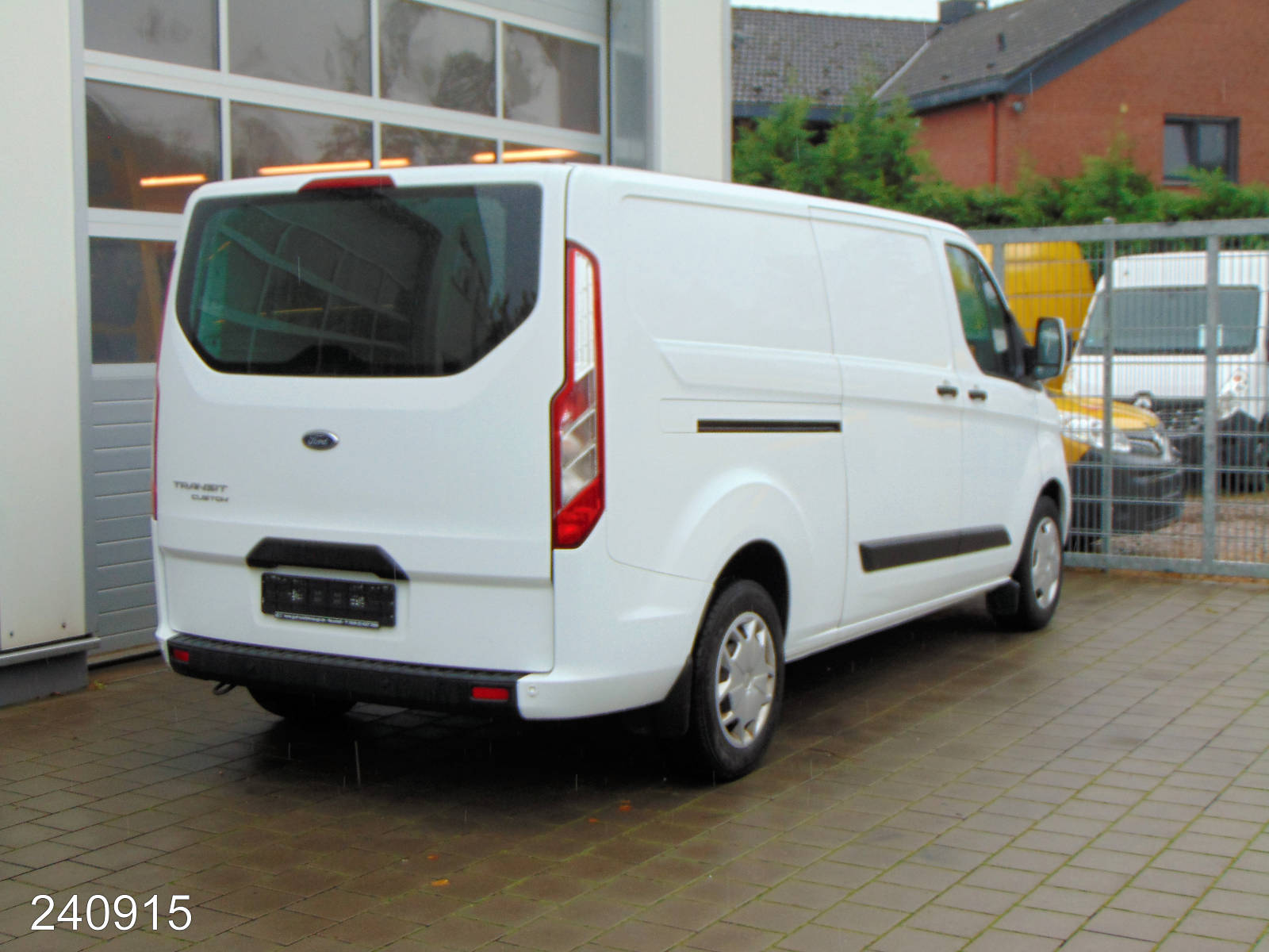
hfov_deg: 38.2
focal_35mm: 50
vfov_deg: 29.1
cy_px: 476
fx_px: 1833
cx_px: 634
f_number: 3.5
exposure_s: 1/250
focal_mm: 9
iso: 80
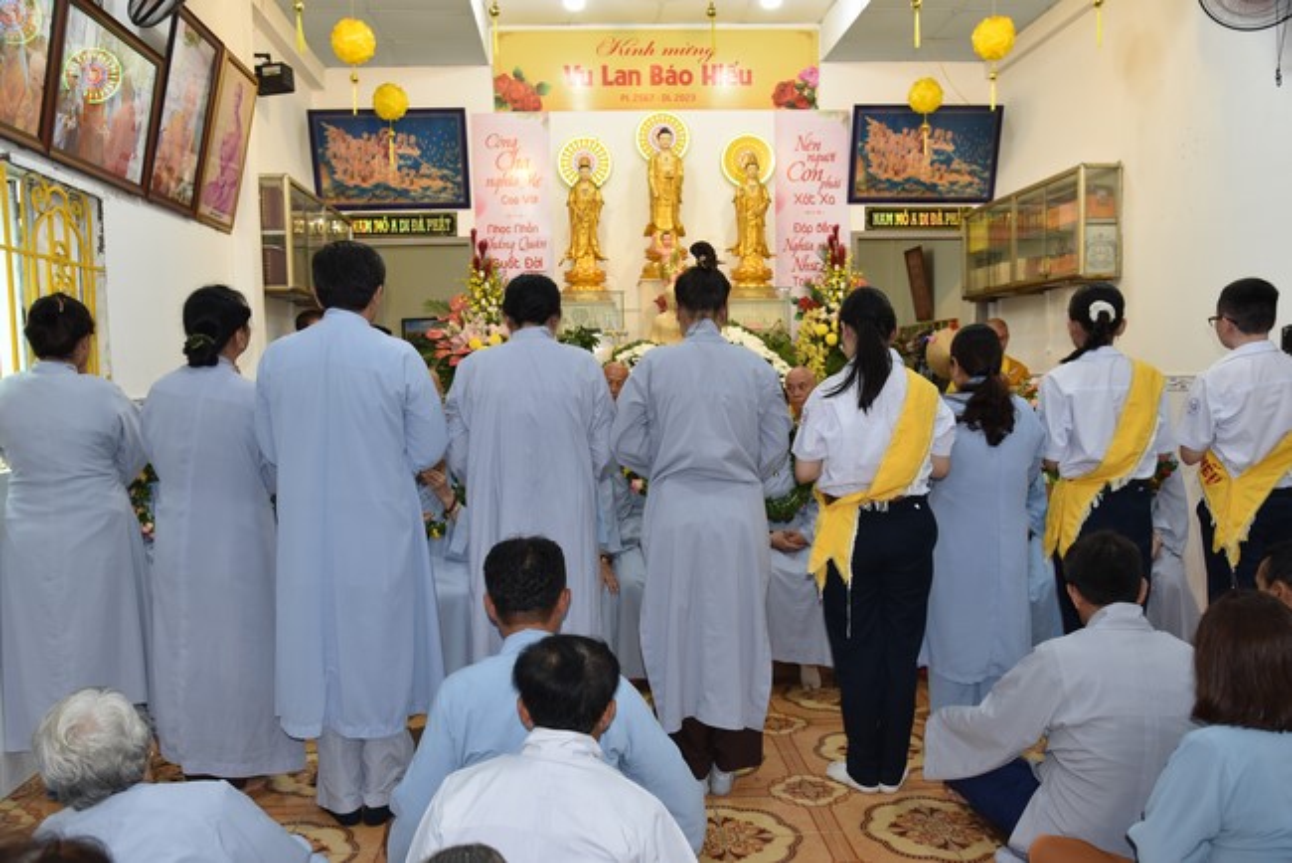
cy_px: 432
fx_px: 1077
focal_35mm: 30
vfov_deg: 43.6
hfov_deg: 61.9
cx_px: 646
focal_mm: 30
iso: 800
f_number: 5
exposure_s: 1/100
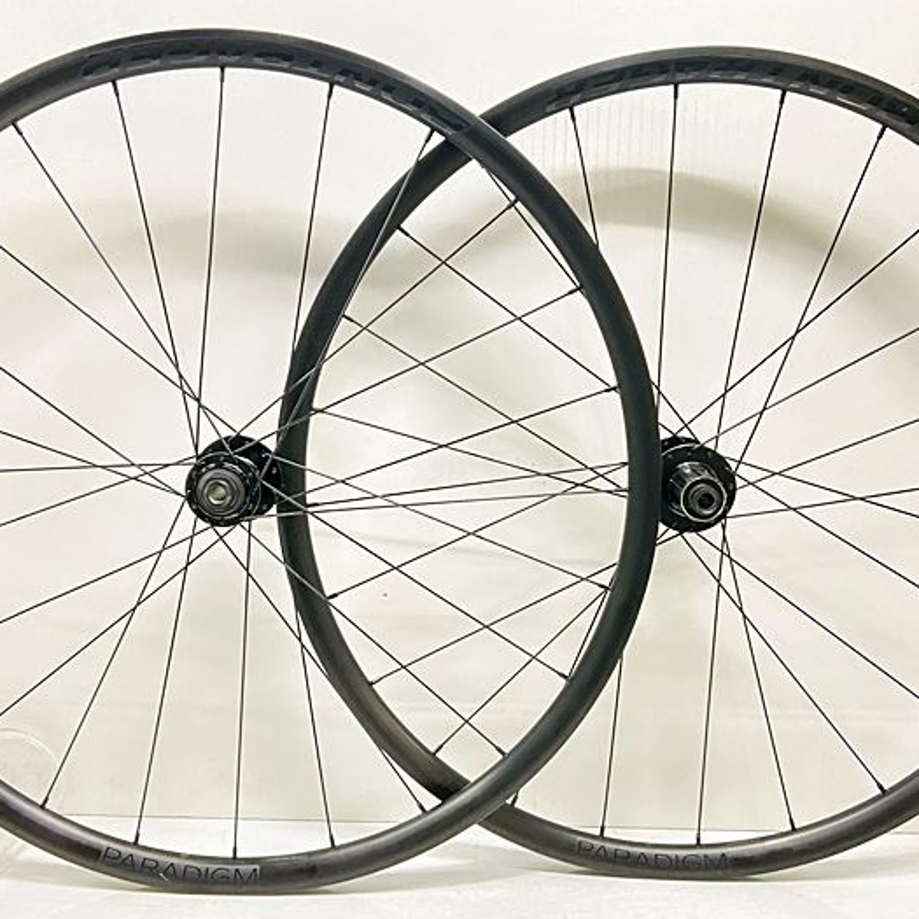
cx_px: 443
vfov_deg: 47.2
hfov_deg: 47.2
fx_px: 1051
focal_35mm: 35
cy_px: 467
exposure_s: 1/33
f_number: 1.8
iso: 500
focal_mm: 4.25
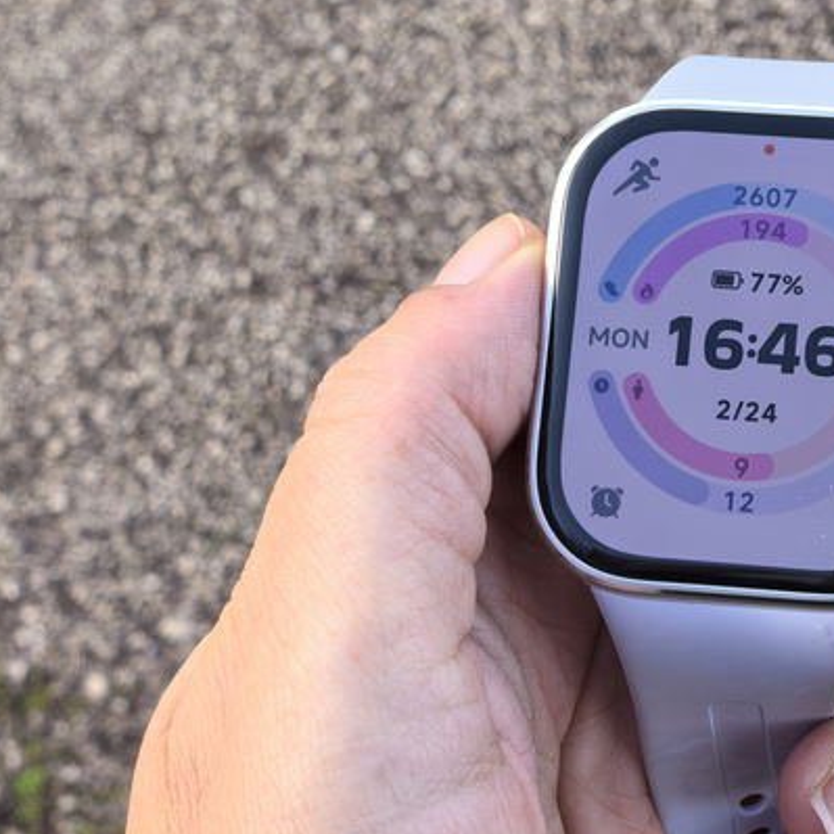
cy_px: 352
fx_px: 2235
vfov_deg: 21.1
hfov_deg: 20.8
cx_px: 708
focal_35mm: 82
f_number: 4
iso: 100
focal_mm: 8.5
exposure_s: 1/120
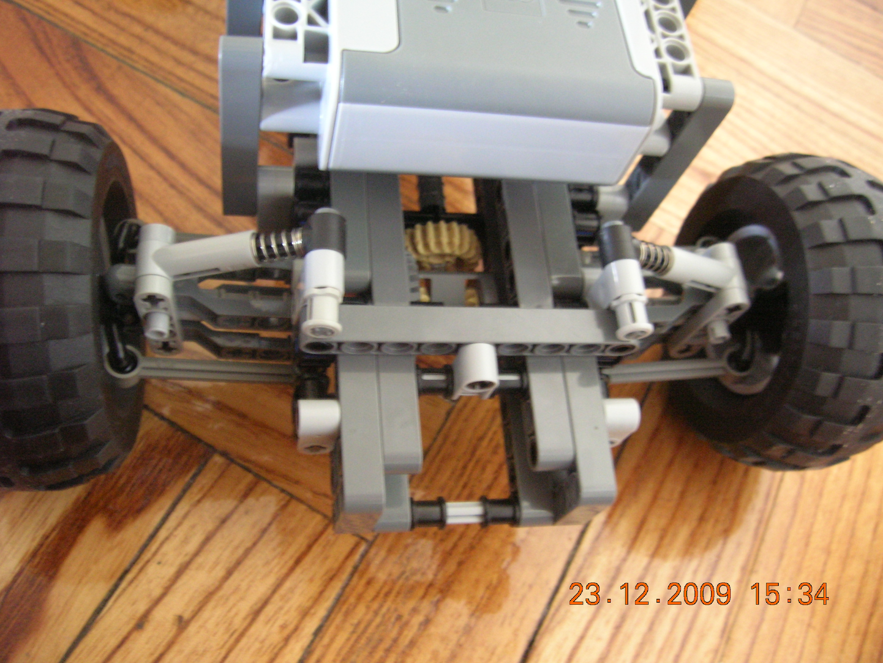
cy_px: 332
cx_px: 442
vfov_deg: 41.8
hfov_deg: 54.0
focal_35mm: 34
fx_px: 867
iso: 200
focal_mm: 5.7
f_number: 2.9
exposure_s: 1/2.9
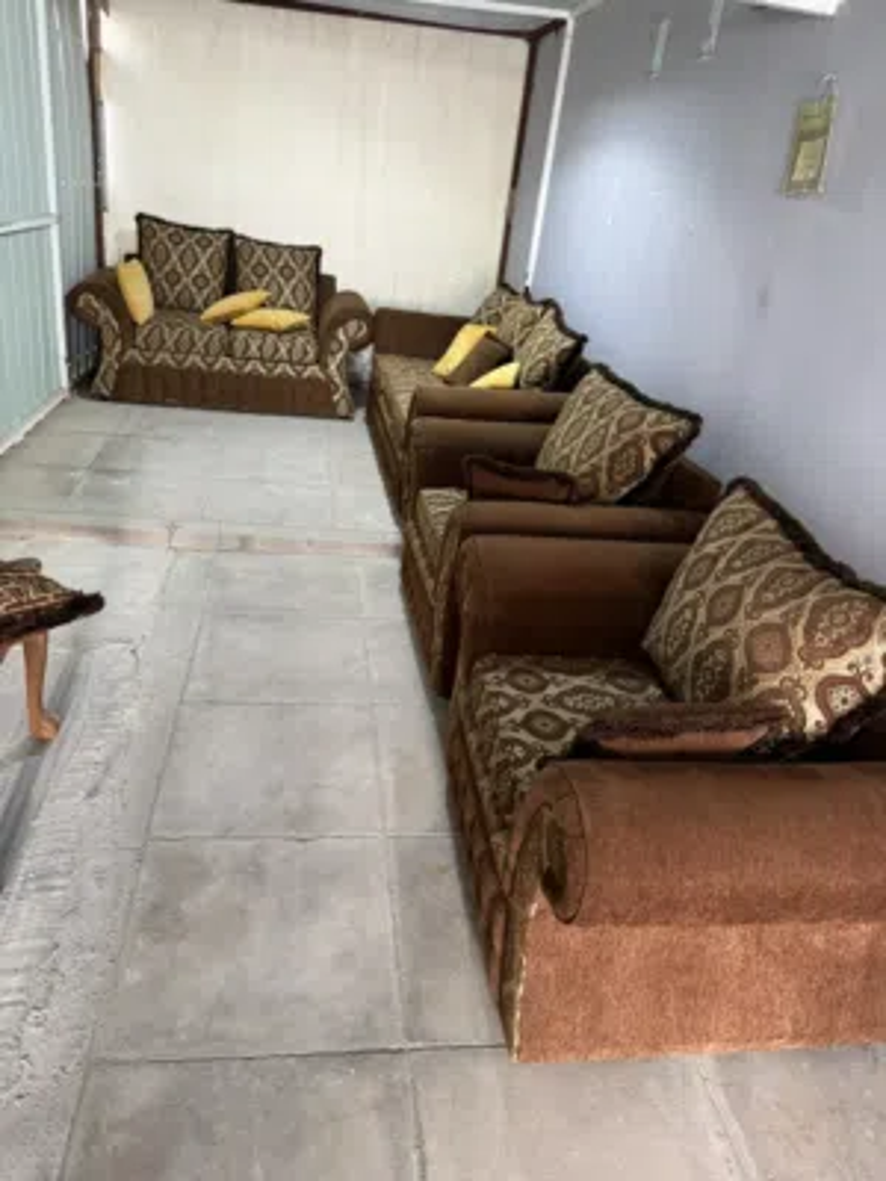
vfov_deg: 71.6
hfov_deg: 56.8
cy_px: 590
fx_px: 819
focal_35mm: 24
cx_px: 443
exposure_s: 1/50
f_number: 1.78
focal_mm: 6.76
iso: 500
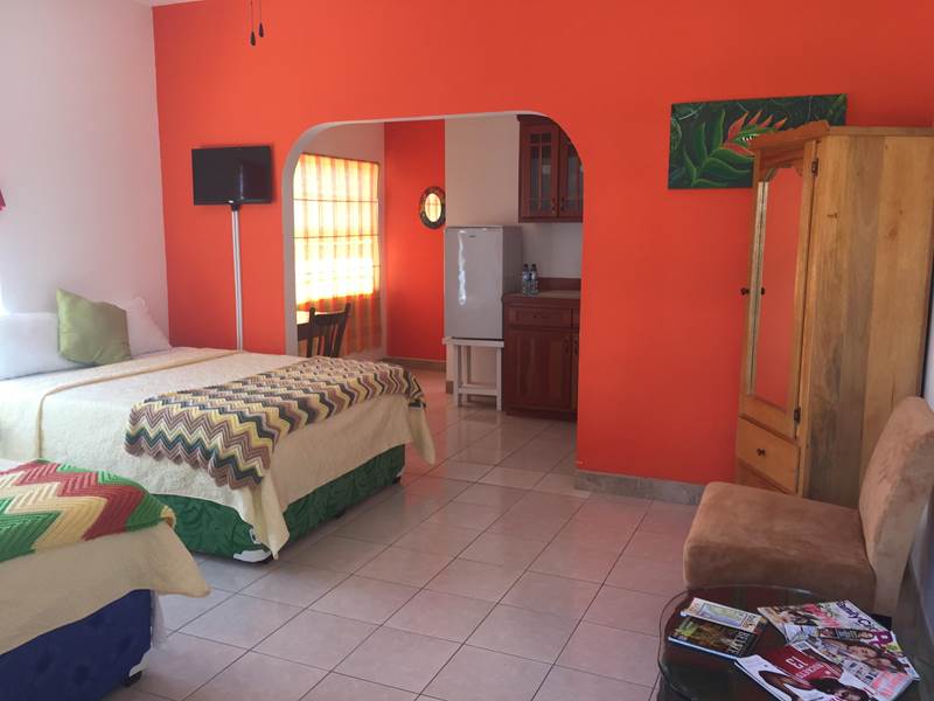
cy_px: 350
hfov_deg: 61.7
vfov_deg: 48.2
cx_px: 467
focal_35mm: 29
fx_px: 782
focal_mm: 4.15
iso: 32
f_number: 2.2
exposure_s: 1/60
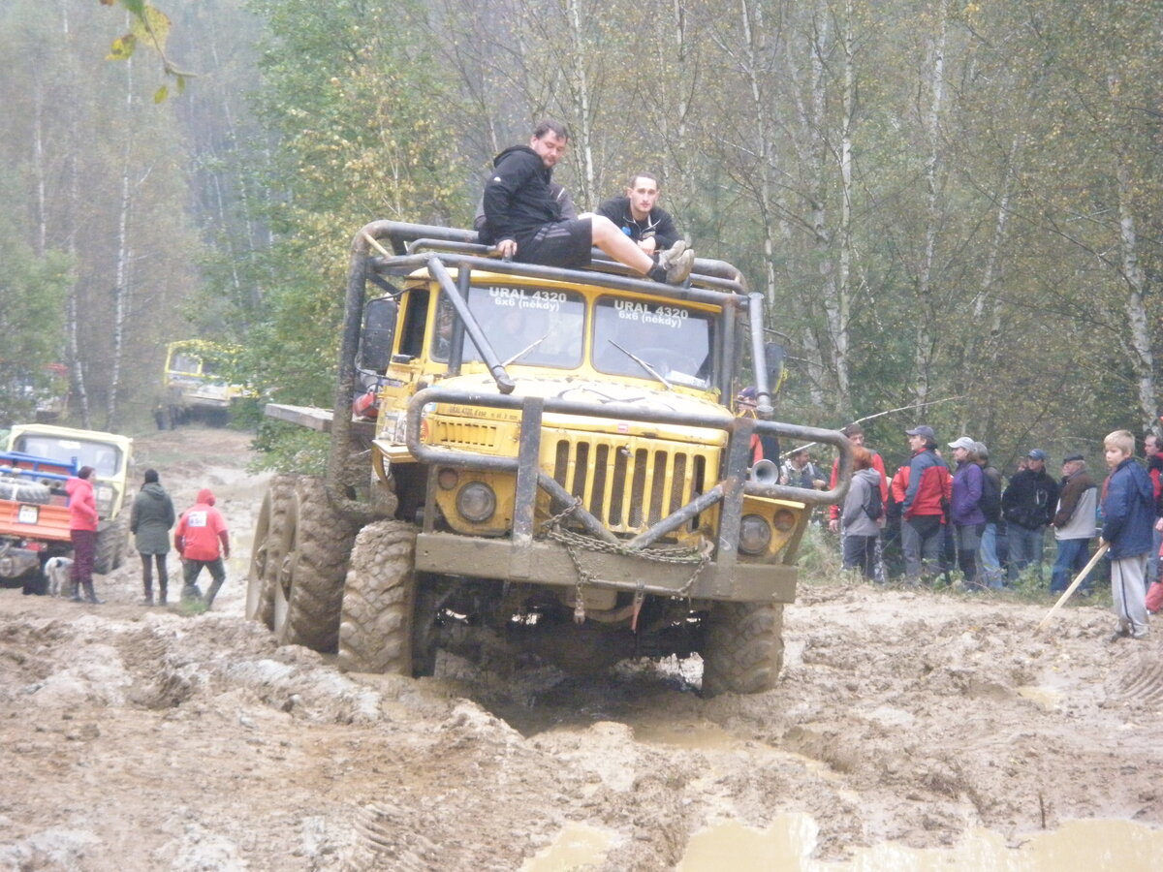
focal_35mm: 114
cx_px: 582
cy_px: 436
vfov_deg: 13.0
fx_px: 3830
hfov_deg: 17.3
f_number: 5
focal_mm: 20.1
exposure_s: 1/125
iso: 640
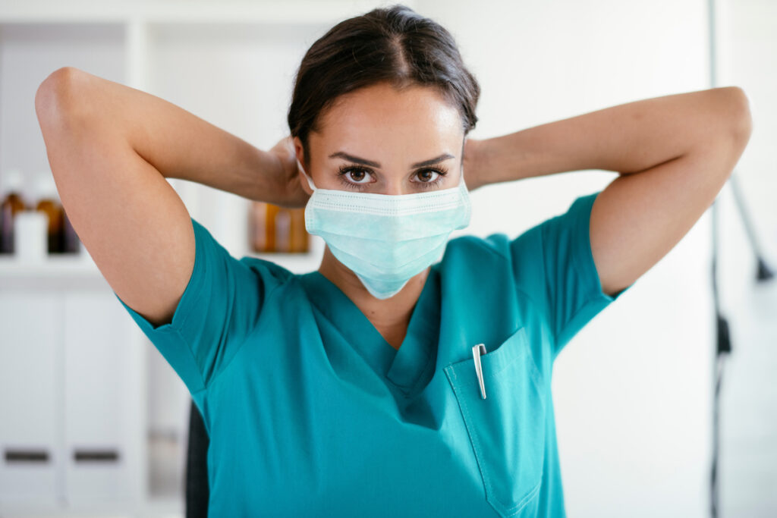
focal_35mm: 58
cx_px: 388
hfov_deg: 34.5
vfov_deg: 23.4
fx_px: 1252
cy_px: 259
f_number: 2
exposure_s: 1/125
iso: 400
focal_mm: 58
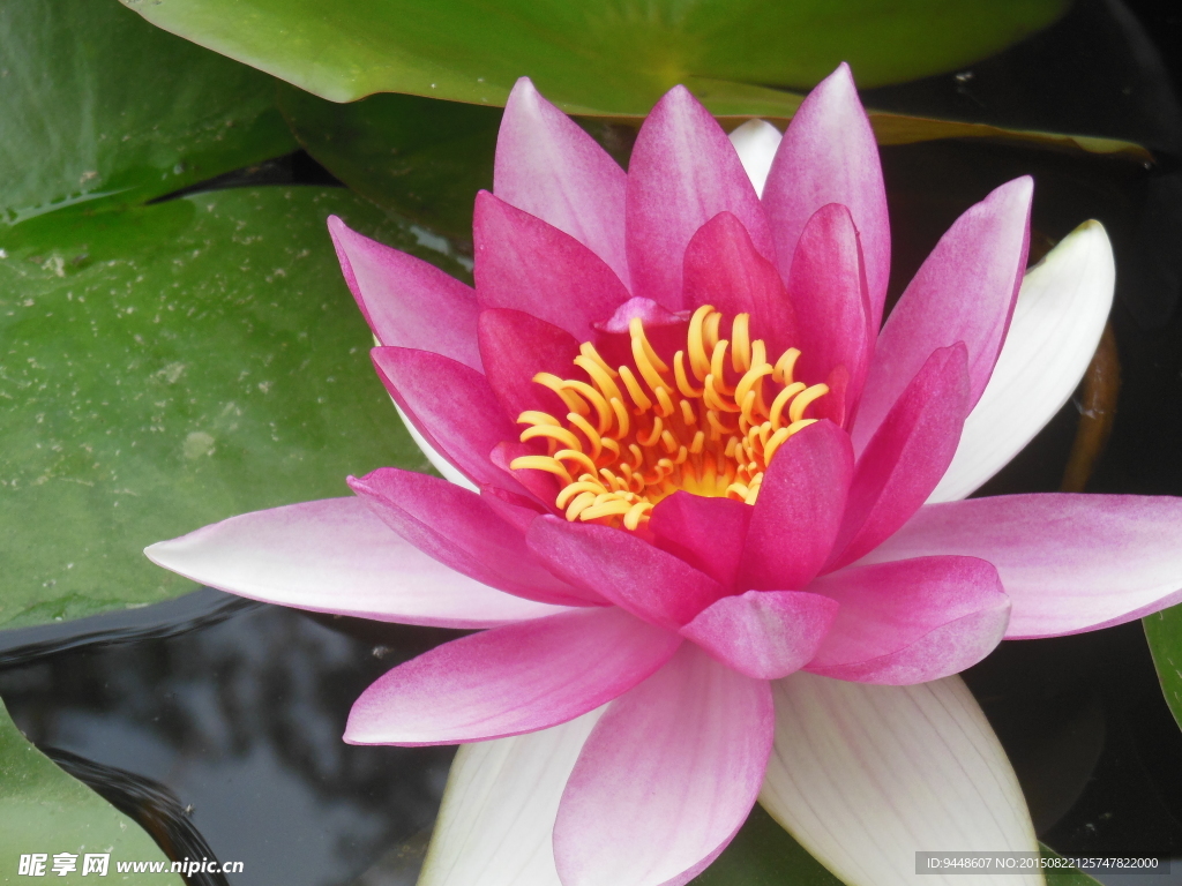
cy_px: 443
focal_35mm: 98
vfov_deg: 15.1
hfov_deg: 20.0
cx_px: 591
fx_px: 3346
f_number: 4.7
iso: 200
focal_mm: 17.5
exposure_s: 1/250
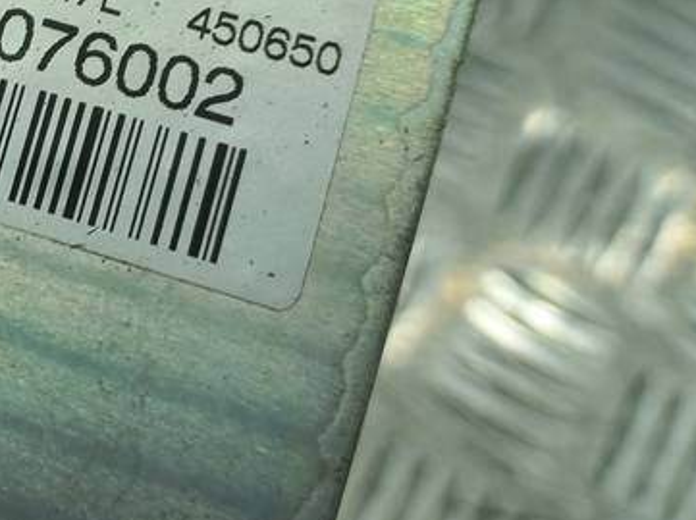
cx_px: -129
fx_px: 1426
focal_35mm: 71
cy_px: 25
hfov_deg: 24.9
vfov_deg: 20.2
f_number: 1.8
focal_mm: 4.6
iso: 25
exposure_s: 1/50
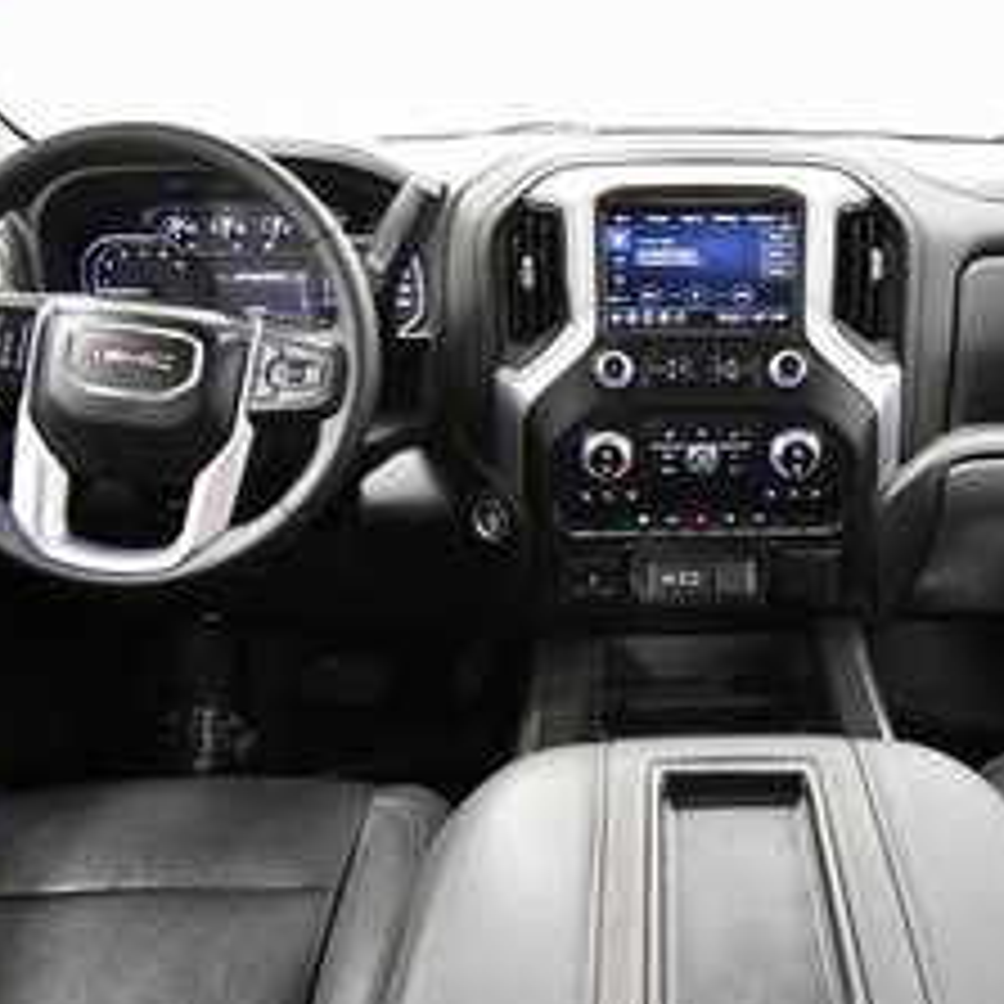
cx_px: 698
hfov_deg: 49.9
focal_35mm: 32
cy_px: 484
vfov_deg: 51.1
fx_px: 1050
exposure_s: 1/60
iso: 5000
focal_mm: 14
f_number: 5
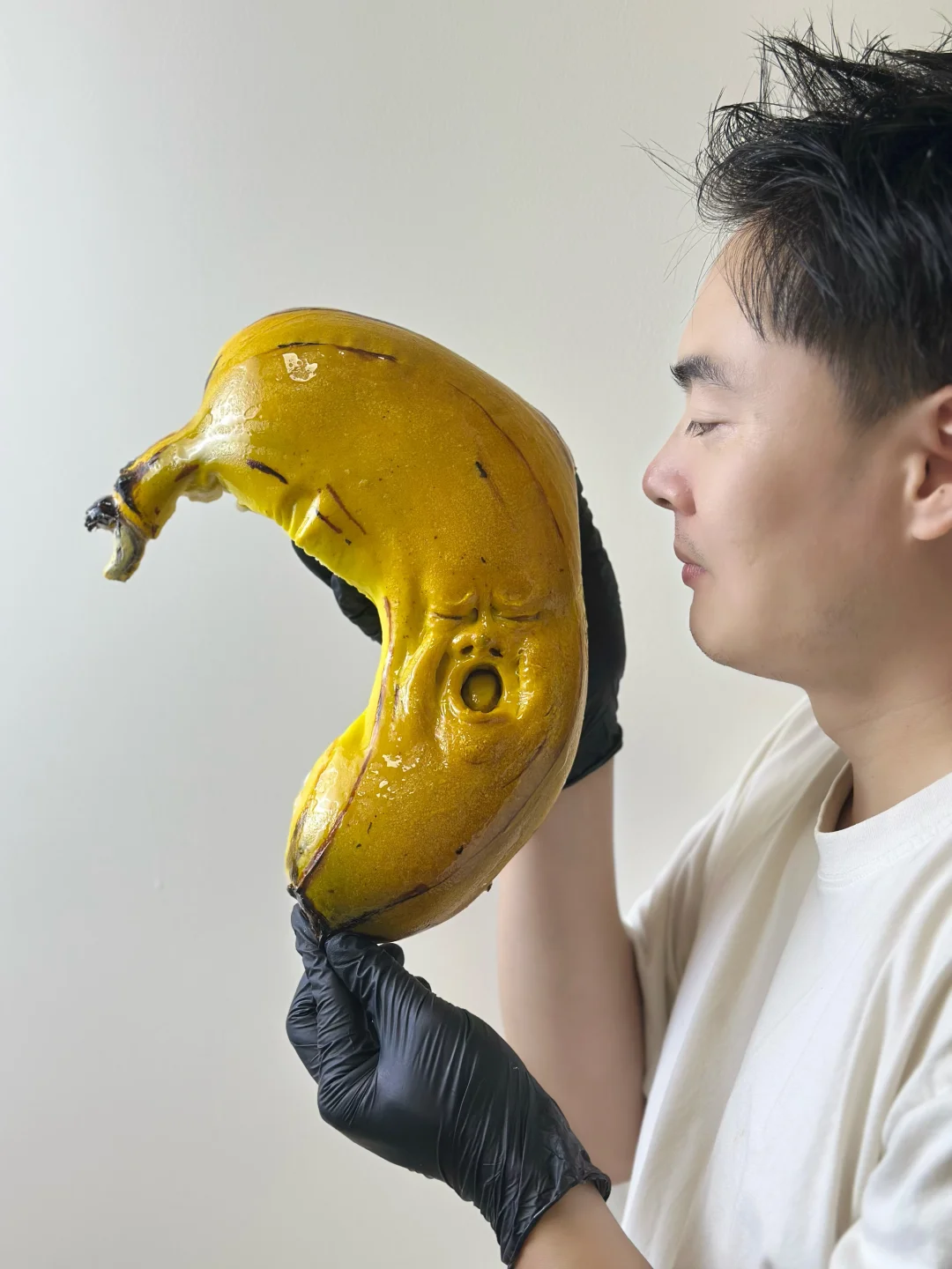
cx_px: 476
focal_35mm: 48
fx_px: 1760
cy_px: 634
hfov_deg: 30.3
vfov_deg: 39.7
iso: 80
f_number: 1.78
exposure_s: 1/361
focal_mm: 6.86
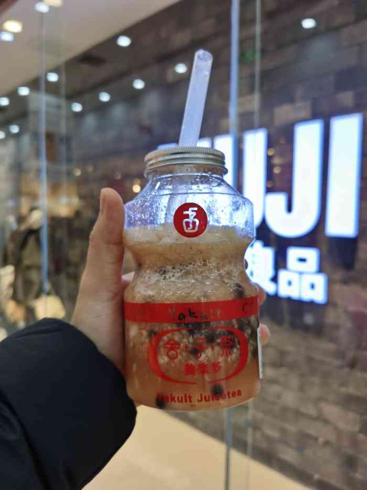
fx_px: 382
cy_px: 245
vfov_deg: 65.3
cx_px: 184
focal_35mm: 27
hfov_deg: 51.4
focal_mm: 5.56
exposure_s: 1/100
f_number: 1.6
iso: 80
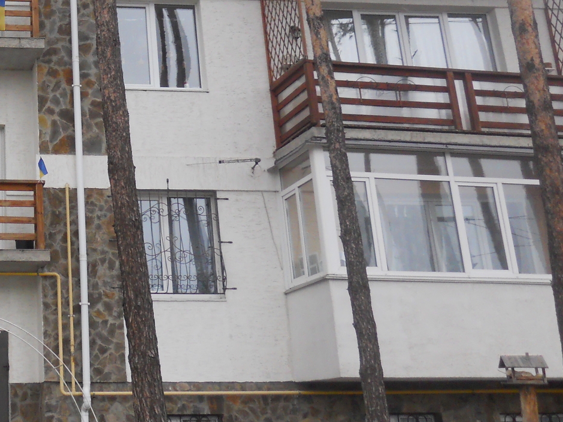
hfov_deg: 29.0
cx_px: -37
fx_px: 992
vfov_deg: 23.2
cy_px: 18
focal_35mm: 61
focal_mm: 5
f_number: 2.7
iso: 250
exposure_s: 1/250
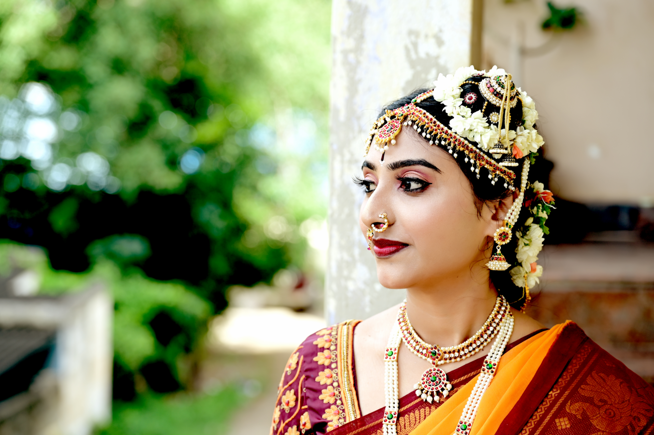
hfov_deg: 26.7
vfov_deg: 17.9
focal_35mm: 76
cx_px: 327
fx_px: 1380
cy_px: 218
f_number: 4
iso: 125
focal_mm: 76
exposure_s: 1/160
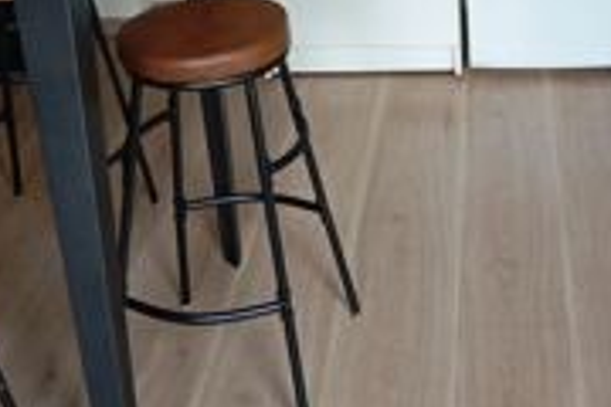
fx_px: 1171
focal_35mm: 69
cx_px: 394
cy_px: -107
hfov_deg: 29.1
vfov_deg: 18.5
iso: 838
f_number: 1.8
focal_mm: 4.22
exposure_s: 1/33.3
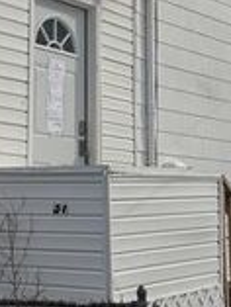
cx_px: 94
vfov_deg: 18.9
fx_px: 906
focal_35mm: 102
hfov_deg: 14.5
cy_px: 24
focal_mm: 6.76
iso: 80
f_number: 1.78
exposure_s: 1/7937
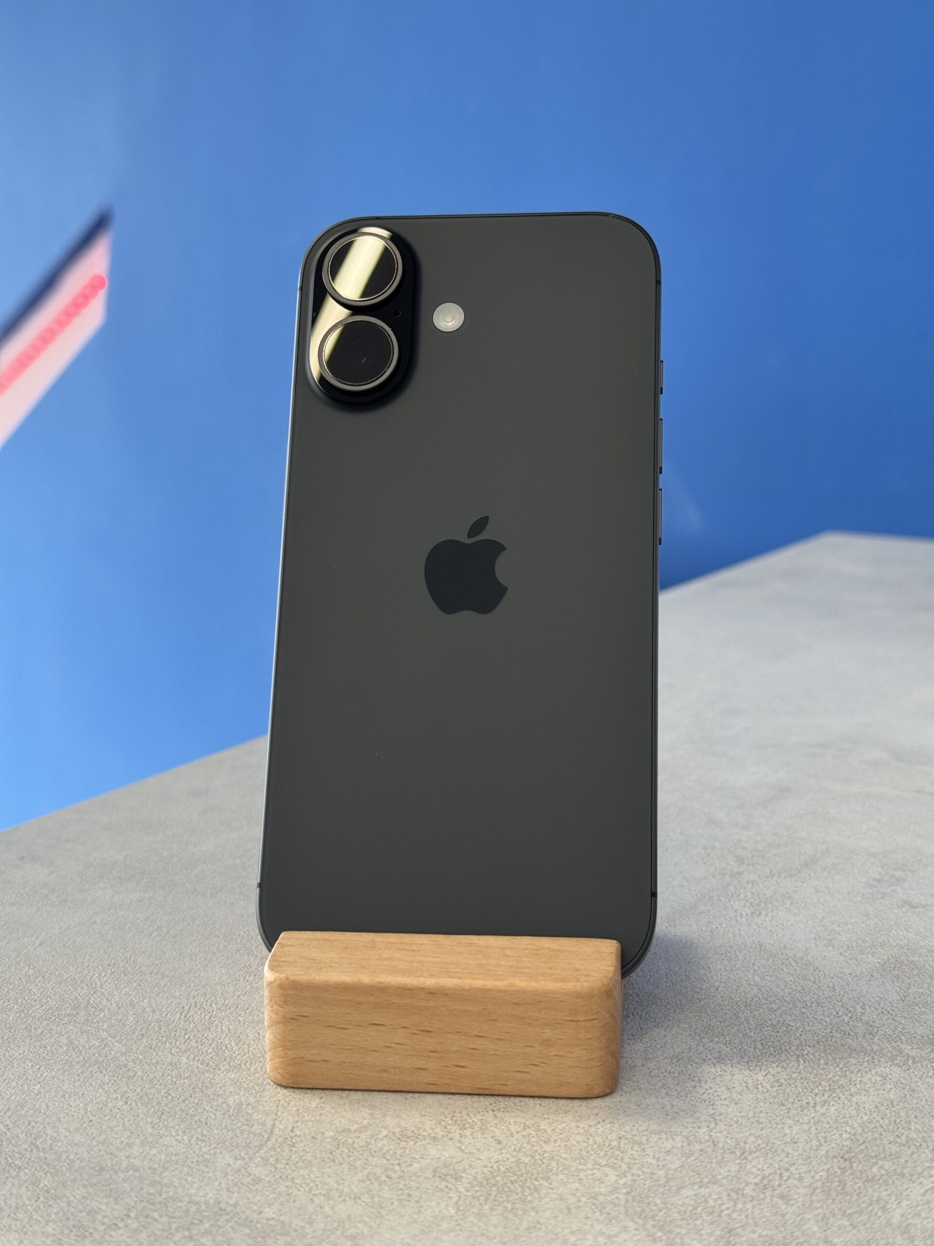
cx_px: 467
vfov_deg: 39.7
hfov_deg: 30.3
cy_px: 623
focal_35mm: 48
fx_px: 1727
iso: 80
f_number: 1.78
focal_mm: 6.76
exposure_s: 1/100
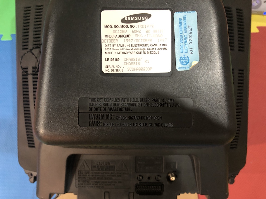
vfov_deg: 49.7
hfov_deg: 63.4
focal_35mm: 28
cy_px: 100
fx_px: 215
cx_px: 133
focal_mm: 4
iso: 100
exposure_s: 1/5
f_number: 1.8
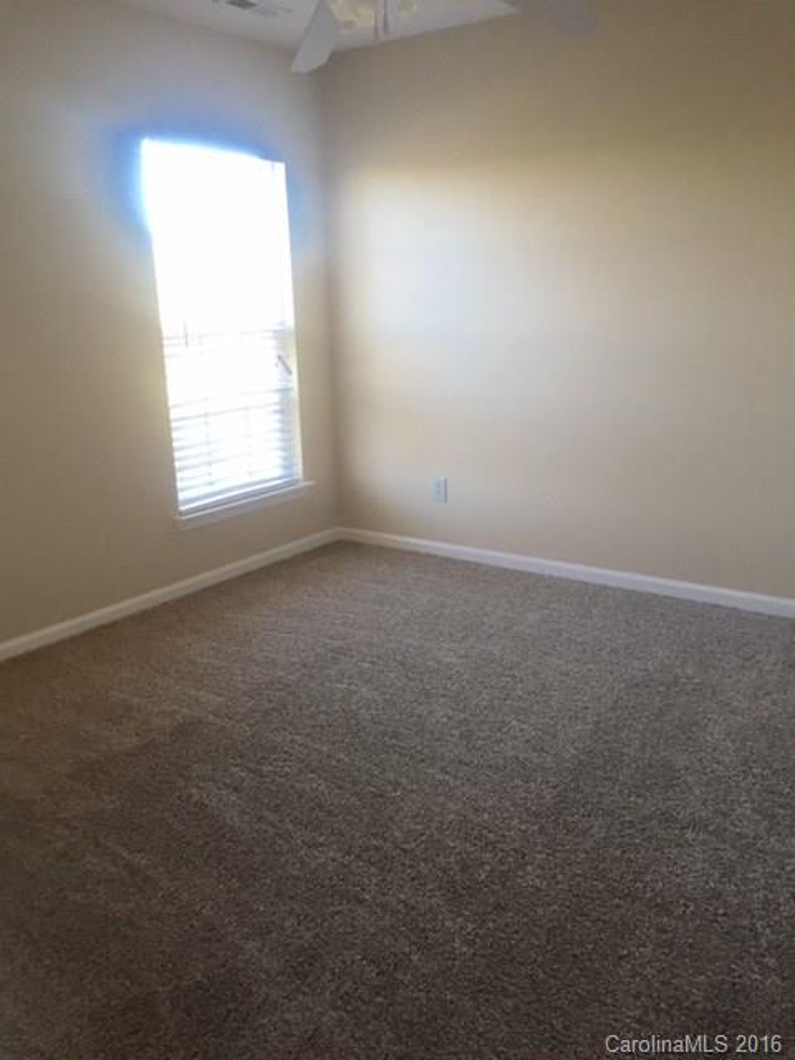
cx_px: 398
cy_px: 530
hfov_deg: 48.2
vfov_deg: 61.7
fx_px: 888
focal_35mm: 29
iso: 40
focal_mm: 4.15
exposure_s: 1/30
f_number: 2.2
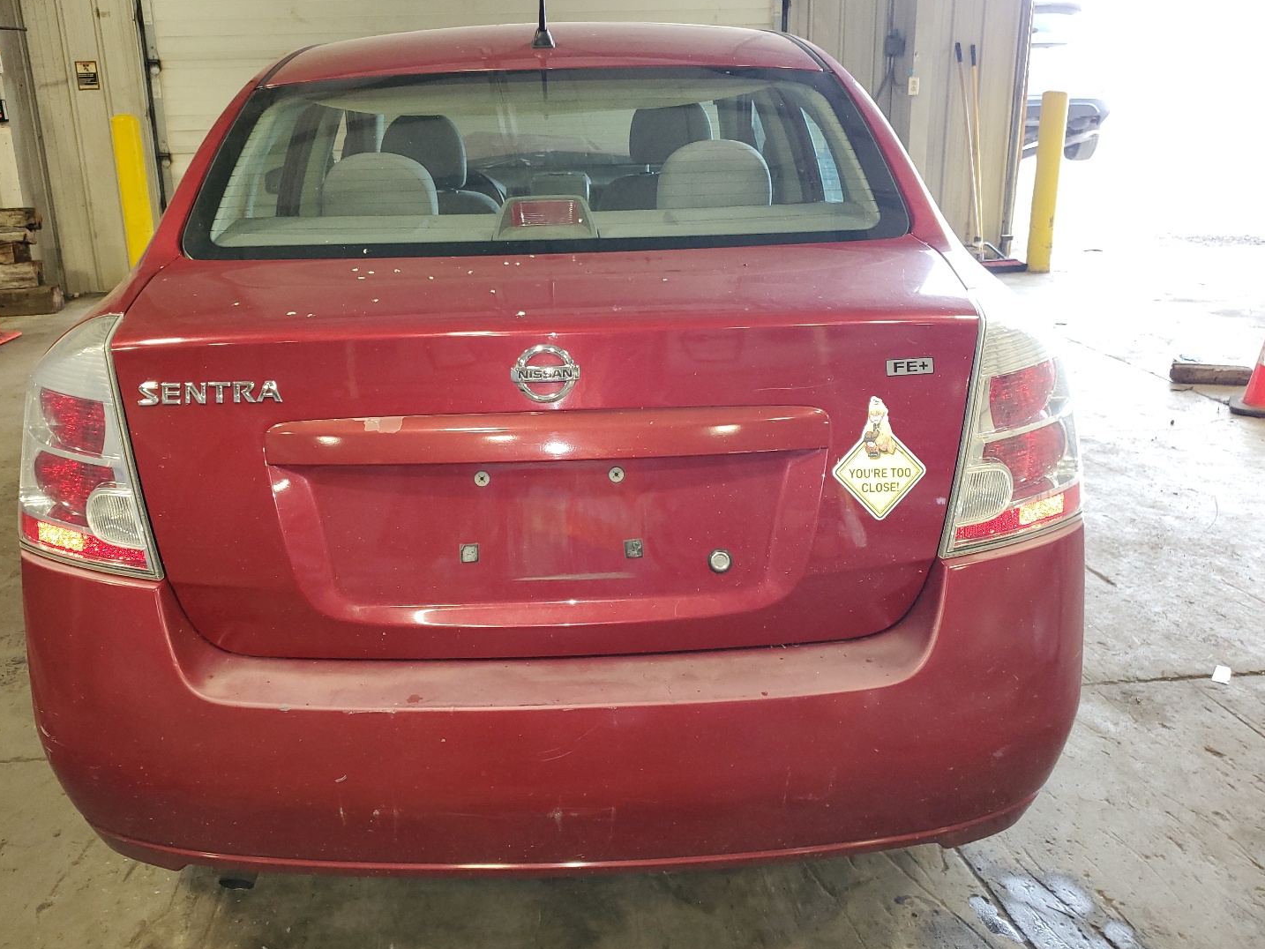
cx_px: 573
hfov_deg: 61.5
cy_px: 438
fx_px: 1060
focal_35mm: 29
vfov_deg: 48.2
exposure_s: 1/60.2
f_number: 1.5
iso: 135
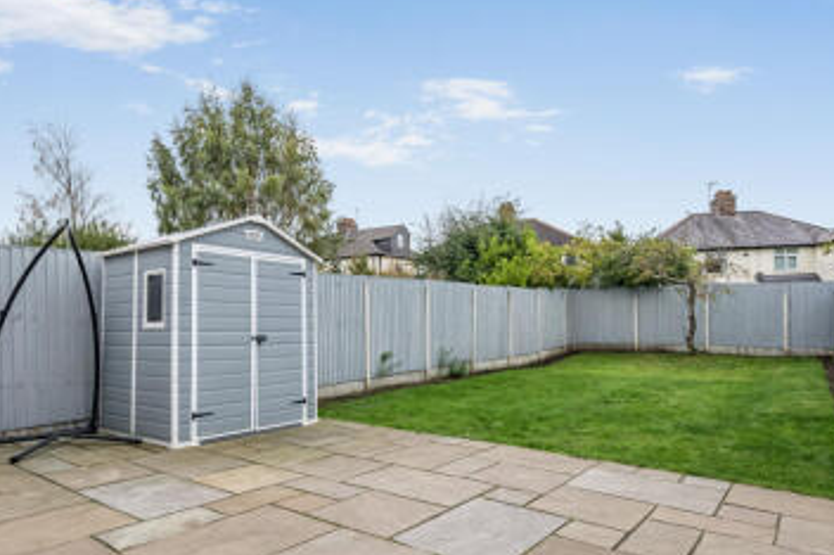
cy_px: 328
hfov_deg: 76.1
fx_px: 532
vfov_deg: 54.7
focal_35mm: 23
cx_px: 408
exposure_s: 1/1000
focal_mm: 11
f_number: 5.6
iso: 200
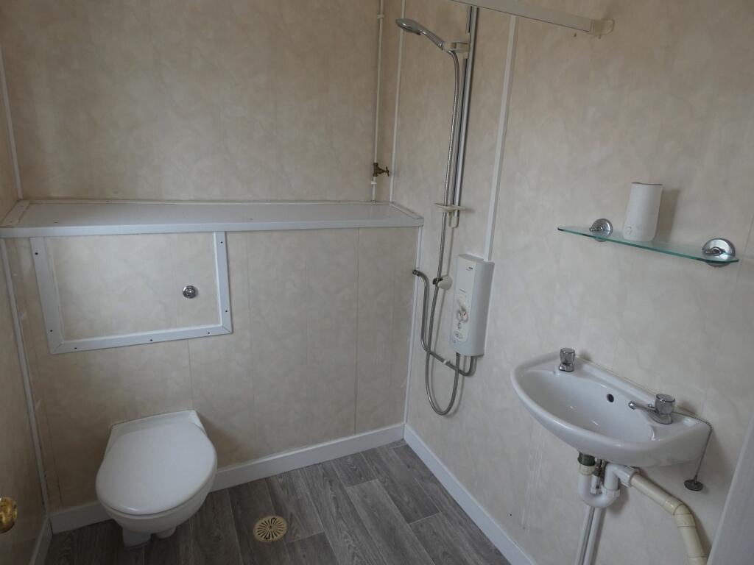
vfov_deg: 66.0
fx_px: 436
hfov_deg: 81.7
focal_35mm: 20
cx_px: 377
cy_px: 282
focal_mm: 3.6
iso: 125
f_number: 2.8
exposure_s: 1/60
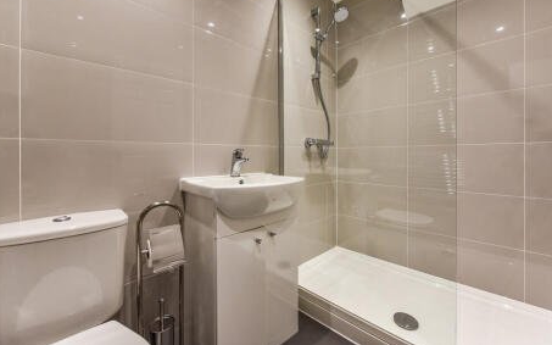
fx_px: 226
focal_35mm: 15
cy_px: 155
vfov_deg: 74.6
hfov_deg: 101.5
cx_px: 278
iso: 400
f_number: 8
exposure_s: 1/25
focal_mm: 14
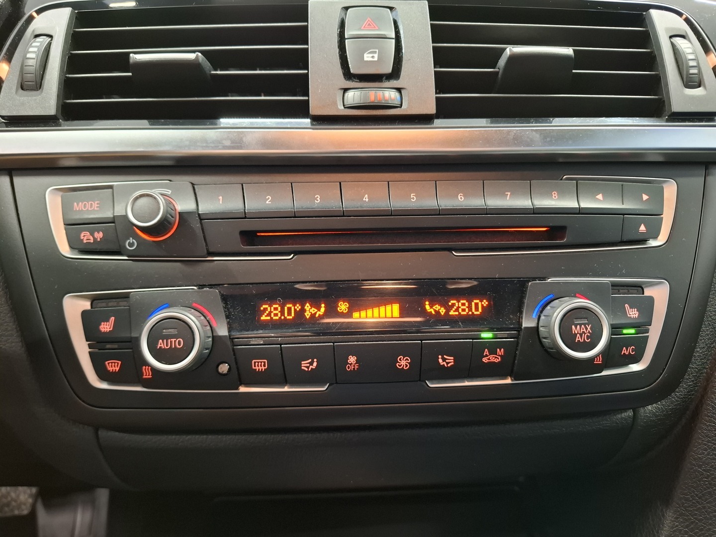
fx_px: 476
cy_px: 268
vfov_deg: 58.9
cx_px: 358
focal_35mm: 23
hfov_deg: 73.9
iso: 640
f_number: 1.8
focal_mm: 5.54
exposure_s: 1/25
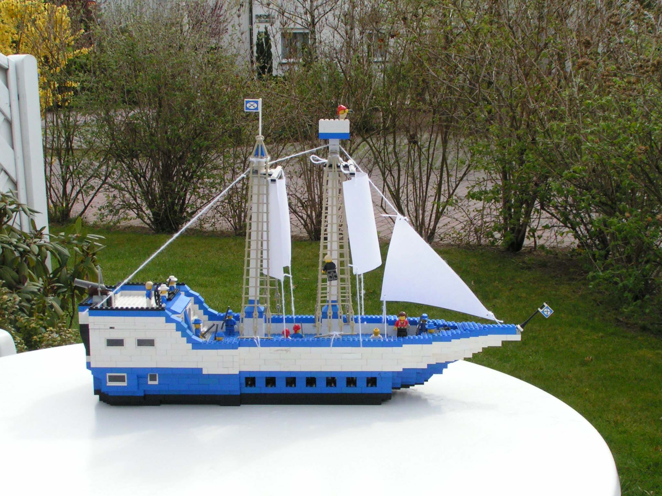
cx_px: 331
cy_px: 248
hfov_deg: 38.9
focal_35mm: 49
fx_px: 937
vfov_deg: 29.7
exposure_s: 1/800
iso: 200
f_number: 6.3
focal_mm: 7.6
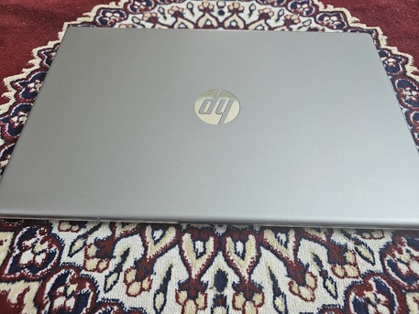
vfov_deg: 58.9
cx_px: 210
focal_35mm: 23
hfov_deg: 73.9
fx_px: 278
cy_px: 157
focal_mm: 6.3
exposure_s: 1/120
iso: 800
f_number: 1.7
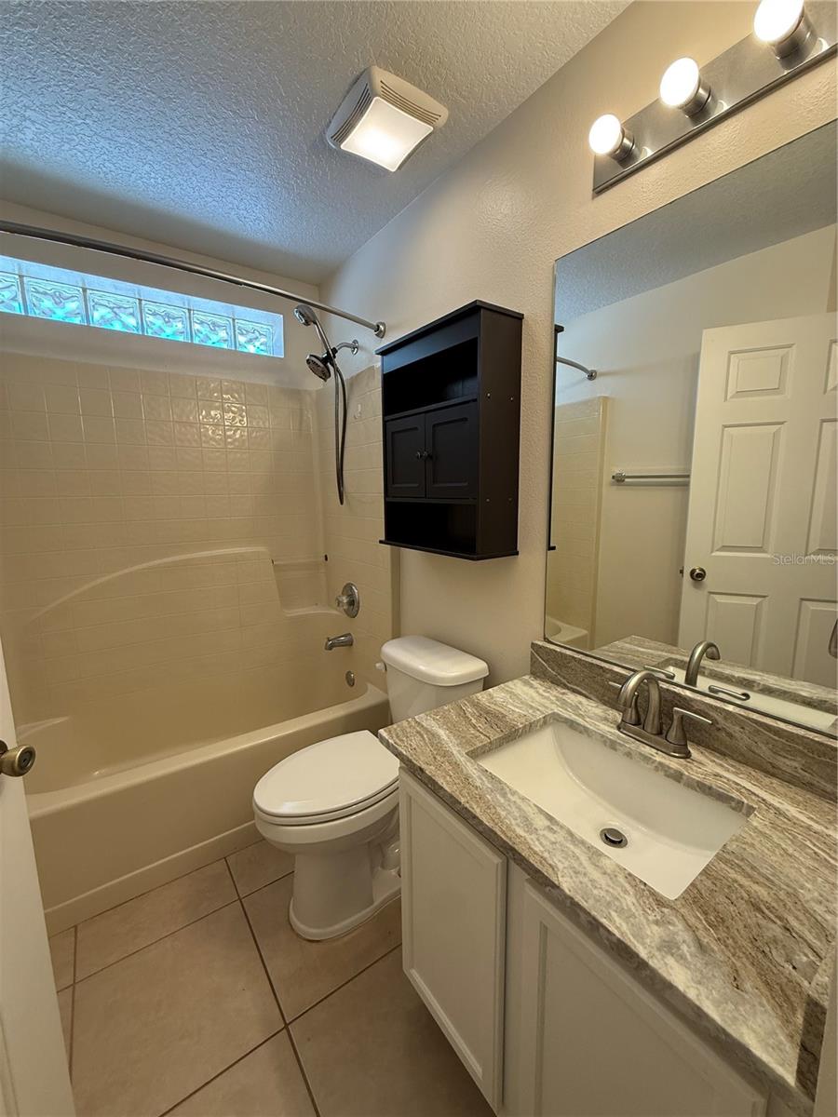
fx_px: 452
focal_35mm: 14
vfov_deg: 102.1
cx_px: 419
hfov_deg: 85.7
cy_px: 558
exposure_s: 1/120
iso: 160
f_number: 2.2
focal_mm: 2.22
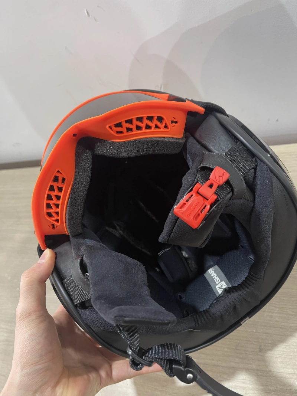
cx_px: 148
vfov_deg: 69.4
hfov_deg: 54.9
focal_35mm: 25
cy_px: 198
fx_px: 286
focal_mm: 5.1
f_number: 1.6
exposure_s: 1/50
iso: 200
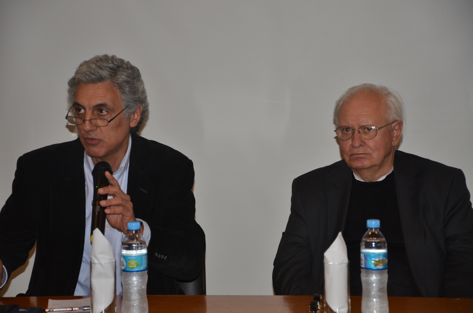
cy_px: 156
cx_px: 236
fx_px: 1475
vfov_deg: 12.1
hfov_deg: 18.2
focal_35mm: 112
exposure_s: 1/60
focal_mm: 75
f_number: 5.3
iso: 800
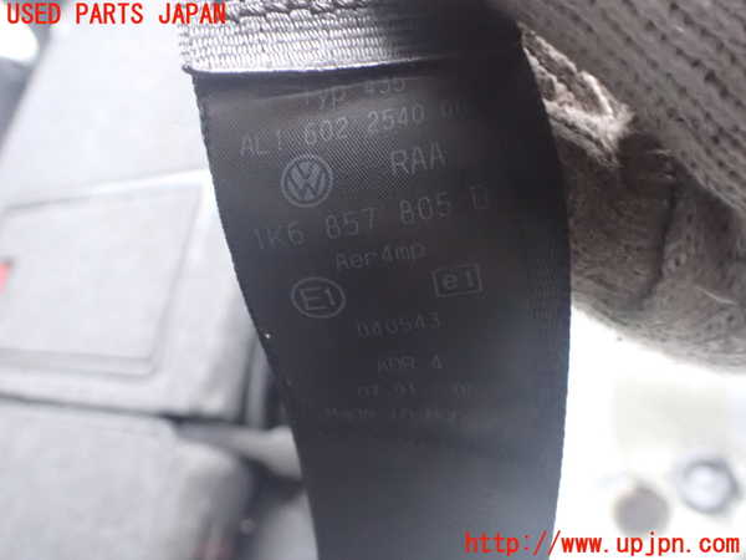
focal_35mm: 30
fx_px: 647
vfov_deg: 46.8
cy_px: 280
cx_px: 373
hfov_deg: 60.0
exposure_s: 1/25
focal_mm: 5.4
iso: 1600
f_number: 2.3
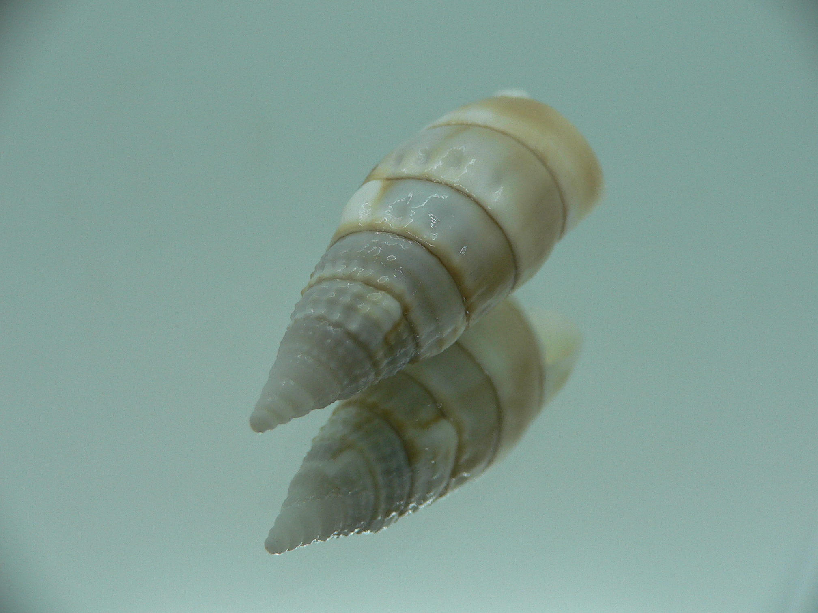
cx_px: 409
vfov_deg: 40.7
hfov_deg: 52.6
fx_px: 827
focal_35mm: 35
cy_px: 306
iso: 80
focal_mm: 4.6
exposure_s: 1/80
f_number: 2.8
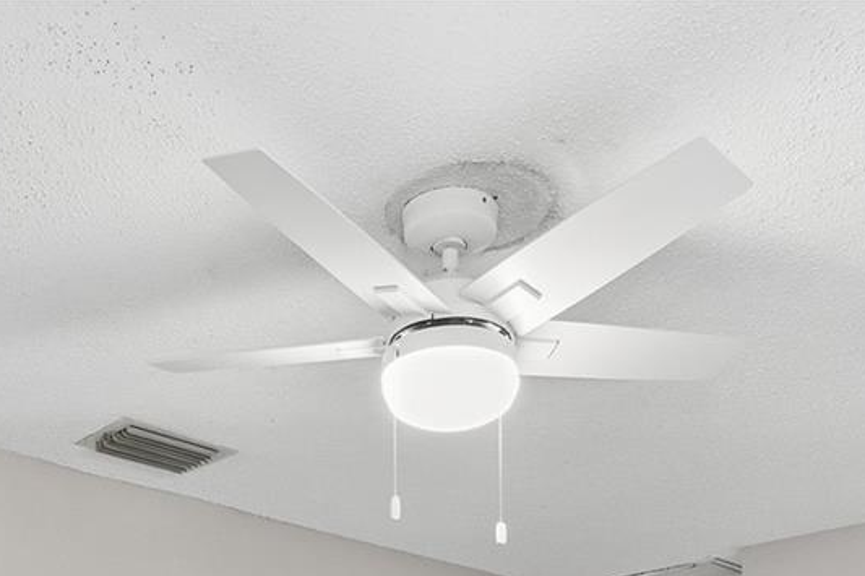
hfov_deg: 43.4
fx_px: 1081
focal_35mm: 45
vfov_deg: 23.8
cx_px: 342
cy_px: 862
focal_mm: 10
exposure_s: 1/50
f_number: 8
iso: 400
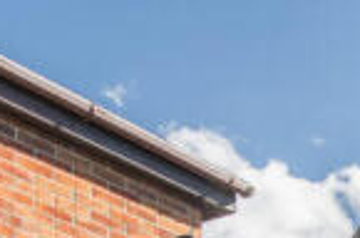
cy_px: 522
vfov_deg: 13.0
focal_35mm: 86
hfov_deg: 17.9
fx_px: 858
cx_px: 682
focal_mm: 13
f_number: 8
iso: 100
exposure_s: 1/80
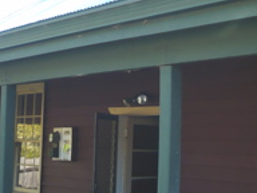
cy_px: 135
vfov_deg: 20.1
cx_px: 158
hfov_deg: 26.6
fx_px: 542
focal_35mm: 73
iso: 100
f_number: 2.8
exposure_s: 1/200
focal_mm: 5.8
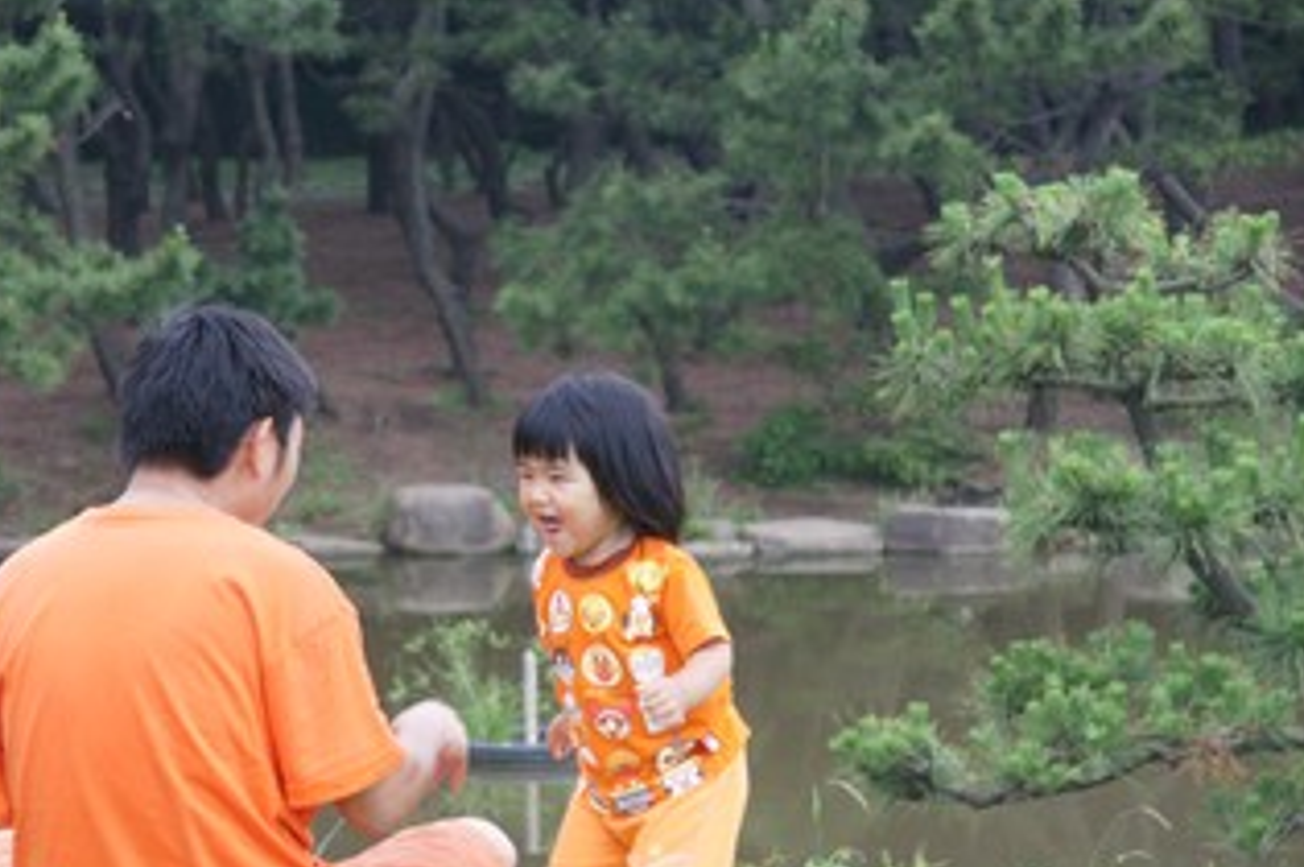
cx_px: 475
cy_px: 531
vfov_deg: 9.1
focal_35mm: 150
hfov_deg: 13.7
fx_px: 5416
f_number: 5.6
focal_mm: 75
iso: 800
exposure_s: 1/160
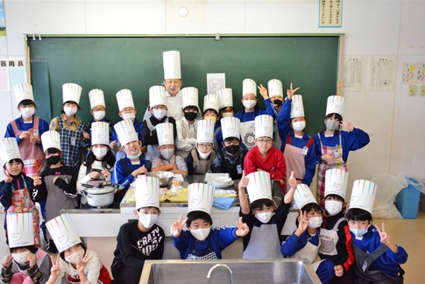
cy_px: 144
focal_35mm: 37
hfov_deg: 51.9
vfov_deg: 36.0
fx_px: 437
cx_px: 208
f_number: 4.5
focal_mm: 24
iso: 3200
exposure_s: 1/250
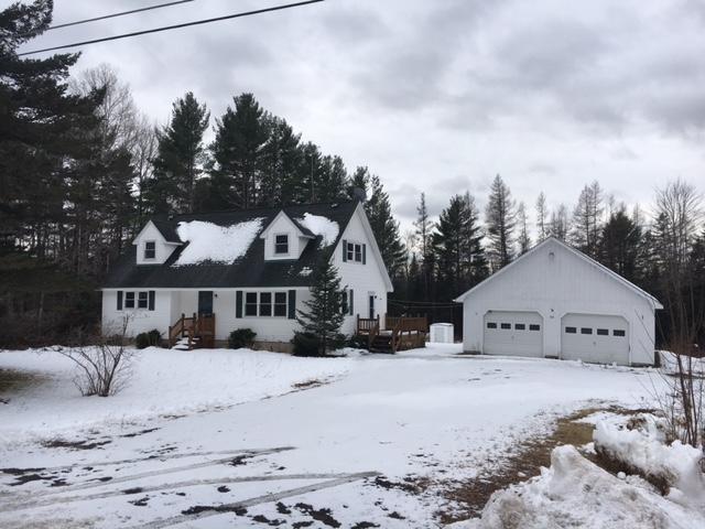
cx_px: 352
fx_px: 591
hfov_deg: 61.7
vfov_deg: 48.2
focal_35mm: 29
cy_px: 264
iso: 25
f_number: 2.2
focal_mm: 4.15
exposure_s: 1/905
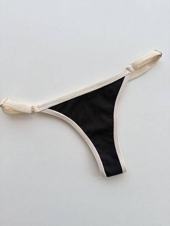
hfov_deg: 56.8
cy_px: 113
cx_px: 85
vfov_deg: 71.6
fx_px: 157
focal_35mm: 24
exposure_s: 1/286
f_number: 1.78
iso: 64
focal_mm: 6.76
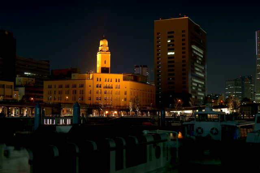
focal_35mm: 52
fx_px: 379
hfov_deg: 37.9
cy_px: 86
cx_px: 130
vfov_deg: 25.7
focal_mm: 35
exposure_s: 3.2
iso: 100
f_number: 3.2
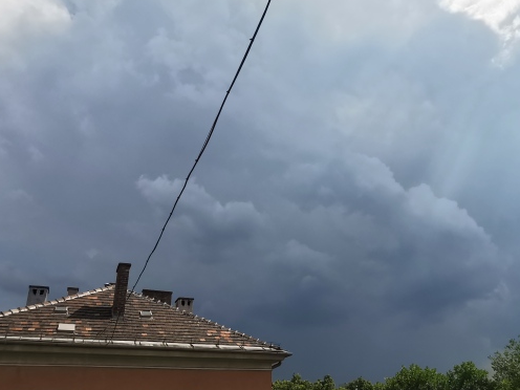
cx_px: 304
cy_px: 215
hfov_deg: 55.1
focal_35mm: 33
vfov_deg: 42.9
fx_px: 496
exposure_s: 1/3195
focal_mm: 2.35
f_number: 2.2
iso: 50
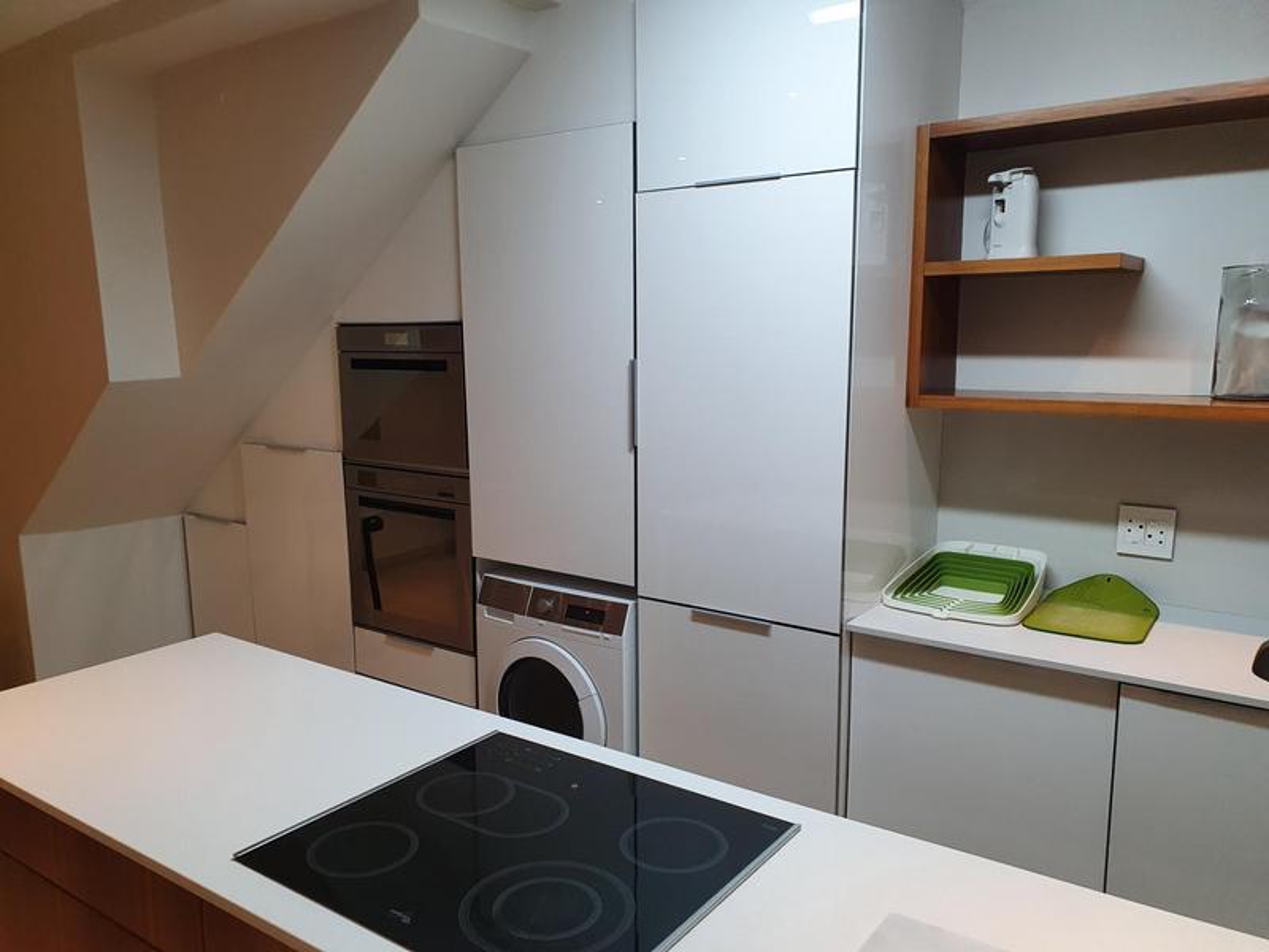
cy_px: 476
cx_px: 634
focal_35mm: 26
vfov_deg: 53.1
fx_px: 953
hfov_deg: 67.3
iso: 200
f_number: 2.4
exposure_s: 1/100
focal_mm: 4.32
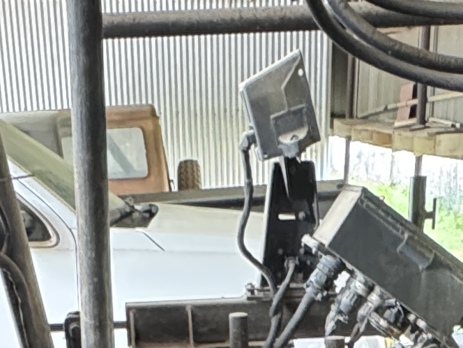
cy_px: 746
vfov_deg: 14.0
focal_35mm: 85
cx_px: 184
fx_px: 1137
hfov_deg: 23.0
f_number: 2.2
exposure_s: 1/60
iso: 400
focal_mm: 2.22
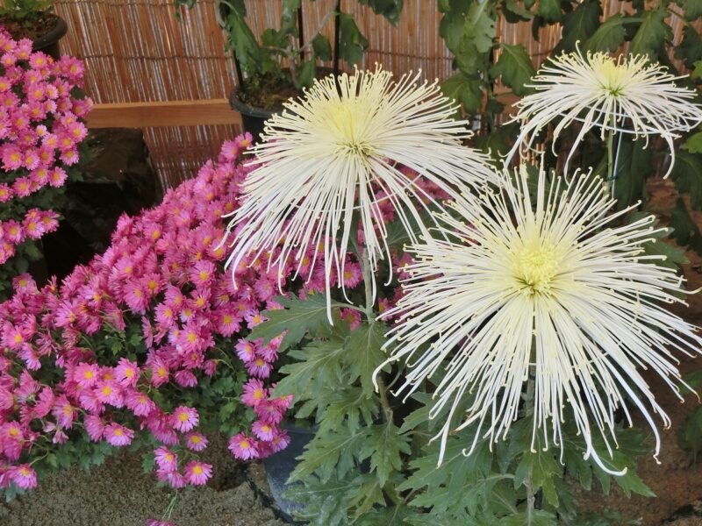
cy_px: 263
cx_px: 351
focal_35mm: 52
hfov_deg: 36.8
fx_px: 1055
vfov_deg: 28.0
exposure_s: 1/125
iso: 160
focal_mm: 9.3
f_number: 4.7
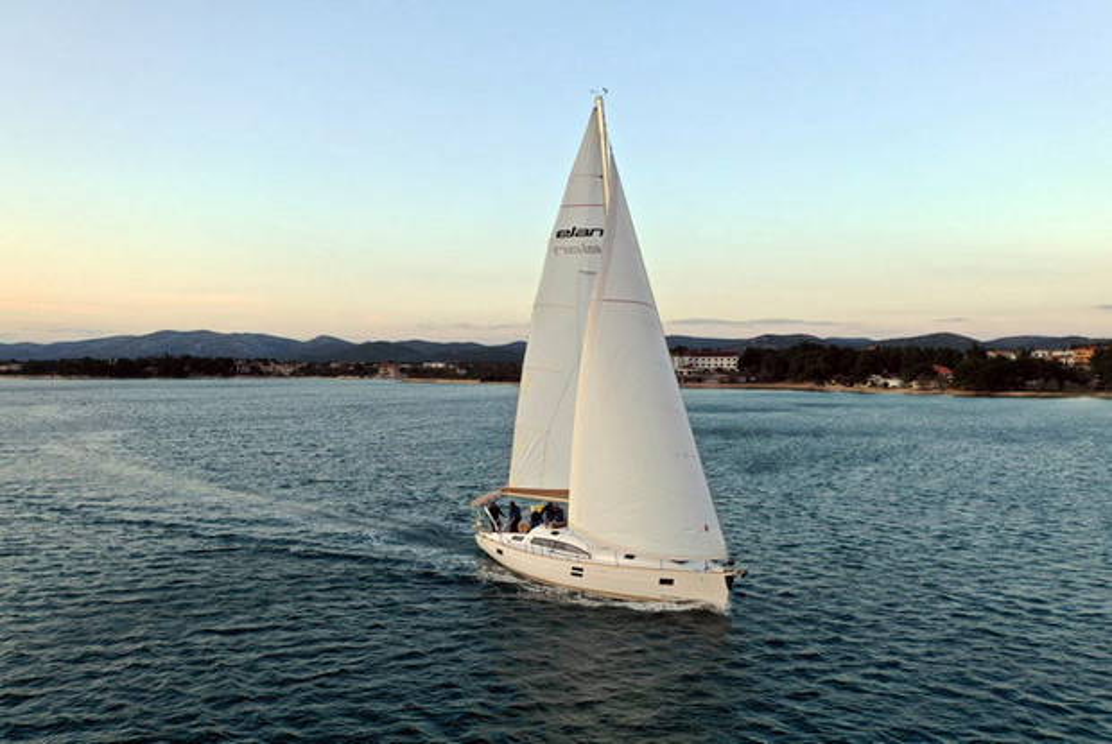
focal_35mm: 28
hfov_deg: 65.4
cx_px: 556
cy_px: 372
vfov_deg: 46.5
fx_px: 866
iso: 100
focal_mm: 10.26
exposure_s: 1/100
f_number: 4
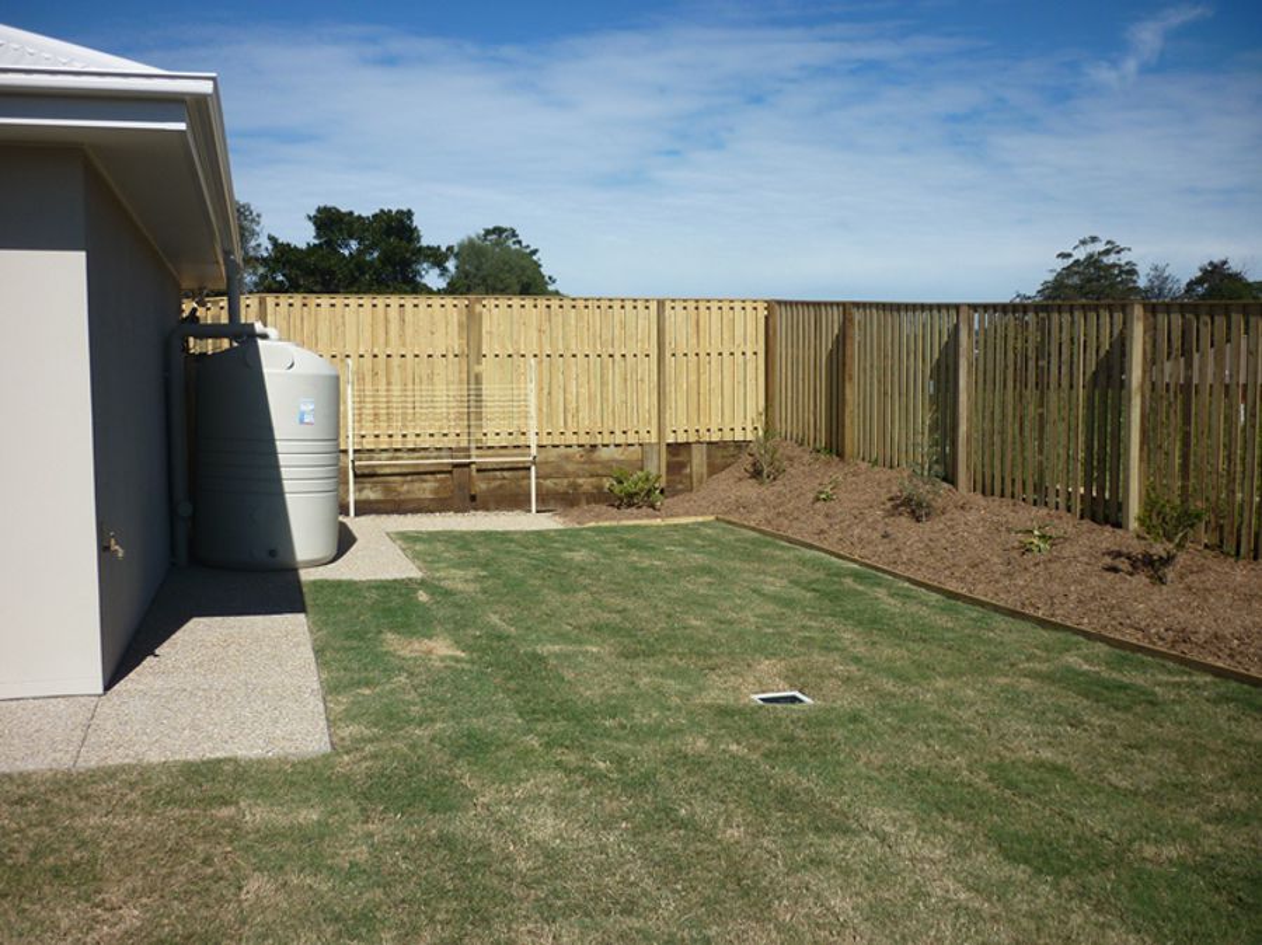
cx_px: 631
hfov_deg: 55.4
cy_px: 472
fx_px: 1202
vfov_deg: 42.9
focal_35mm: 33
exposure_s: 1/250
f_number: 8
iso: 80
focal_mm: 5.5
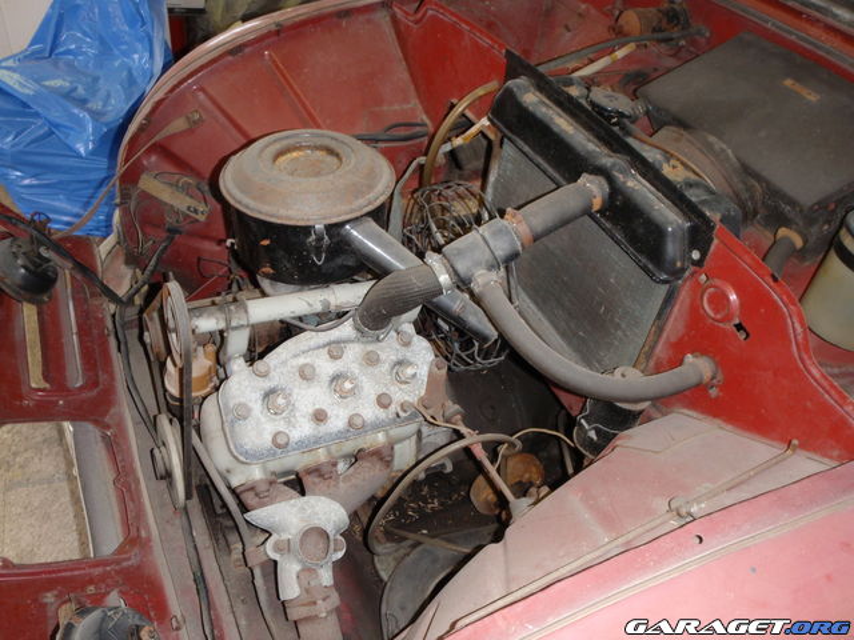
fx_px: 691
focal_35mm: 28
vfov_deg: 49.7
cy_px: 320
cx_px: 427
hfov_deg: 63.4
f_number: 3.5
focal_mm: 5
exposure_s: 1/30
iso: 100
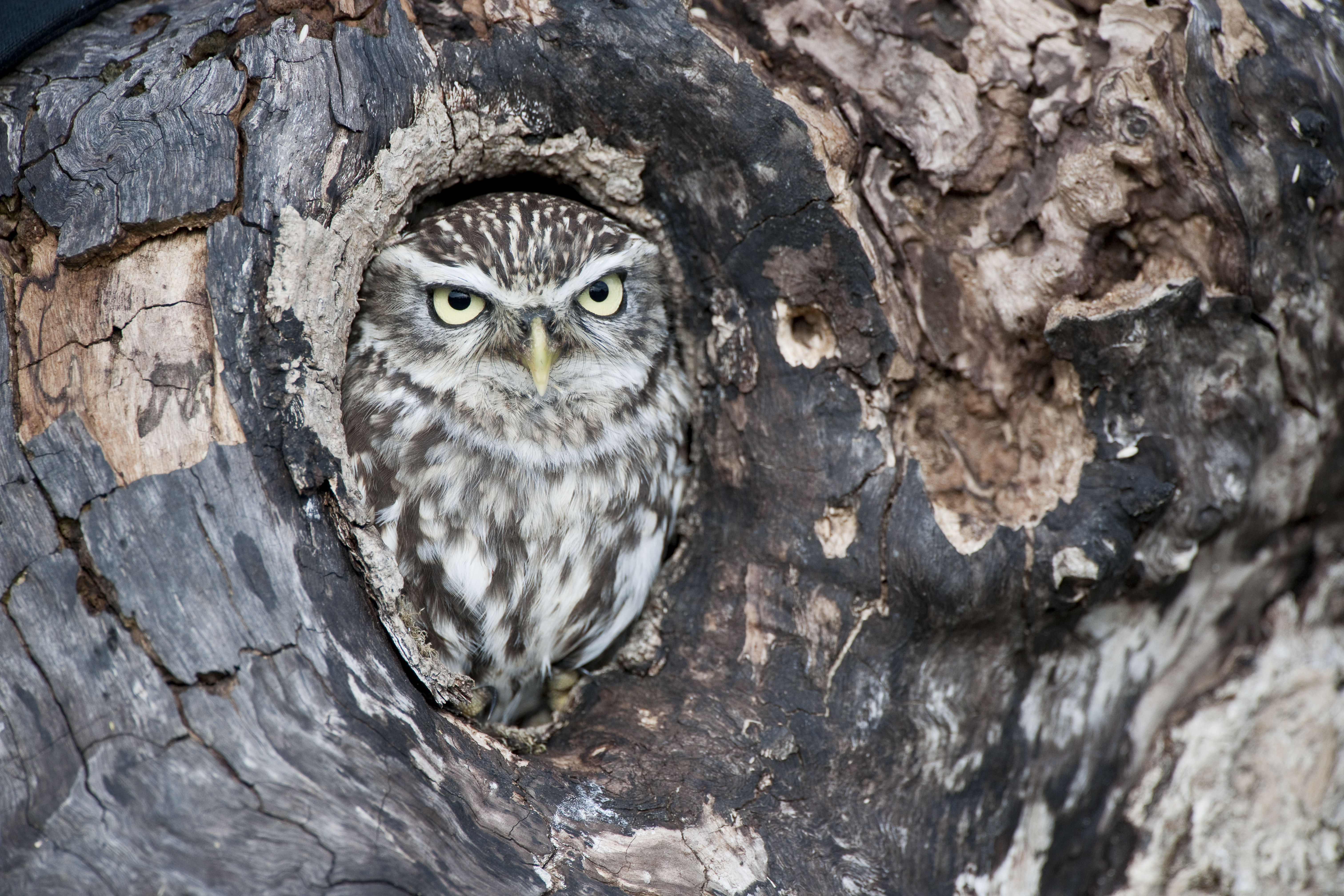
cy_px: 448
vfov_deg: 1.6
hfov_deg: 2.4
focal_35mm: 850
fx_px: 31731
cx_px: 672
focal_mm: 850
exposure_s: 1/640
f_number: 5.6
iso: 400
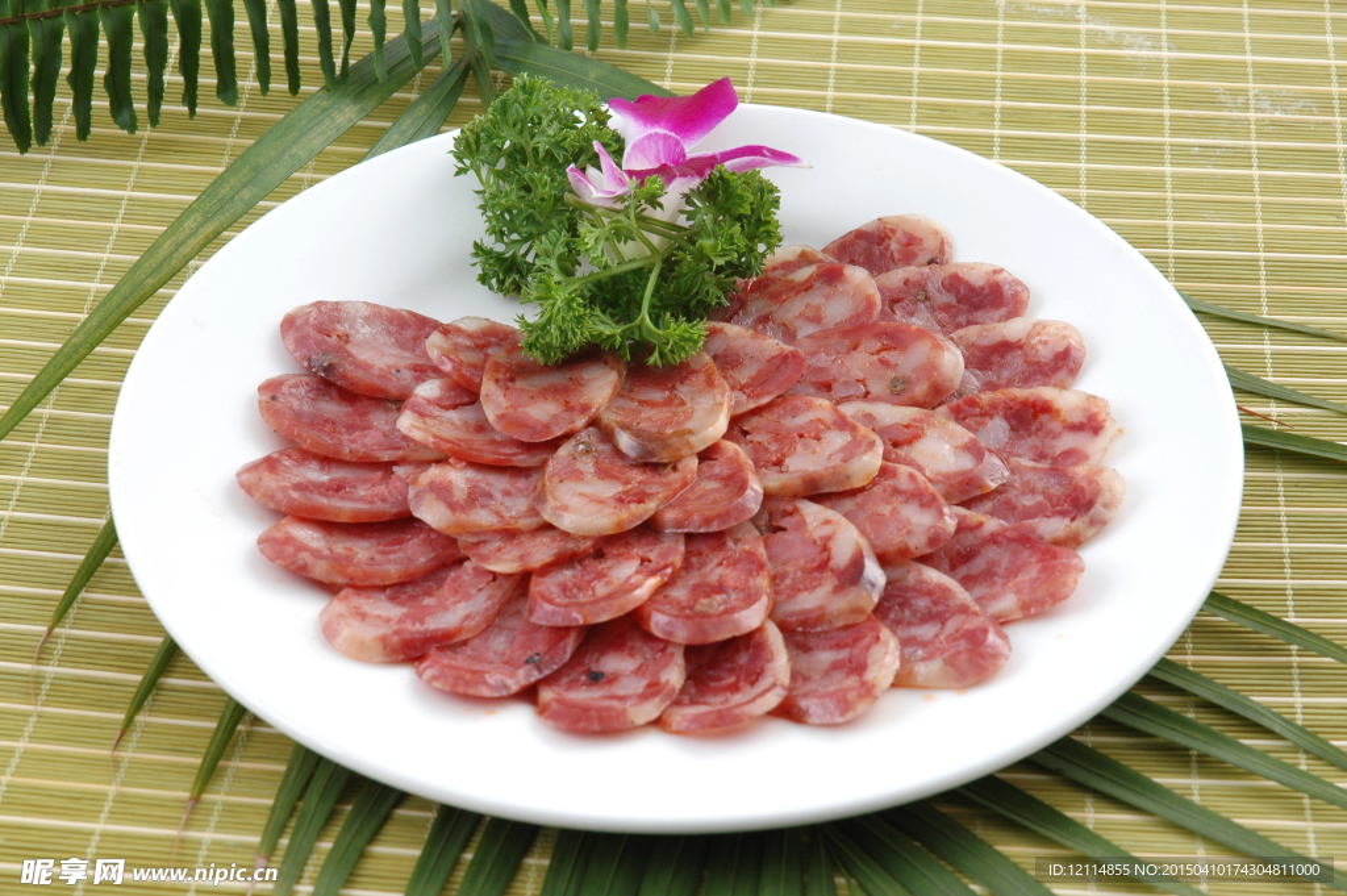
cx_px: 674
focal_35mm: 105
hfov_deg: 19.5
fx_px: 3925
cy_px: 448
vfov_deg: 13.0
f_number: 11
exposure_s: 1/250
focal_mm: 70
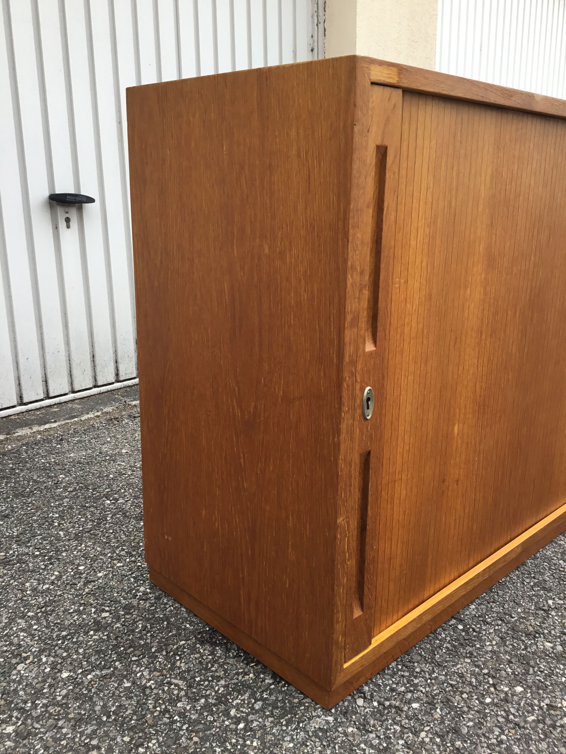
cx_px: 283
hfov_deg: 45.4
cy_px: 377
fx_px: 676
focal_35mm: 31
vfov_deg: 58.4
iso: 25
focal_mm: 3.3
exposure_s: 1/244
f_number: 2.4
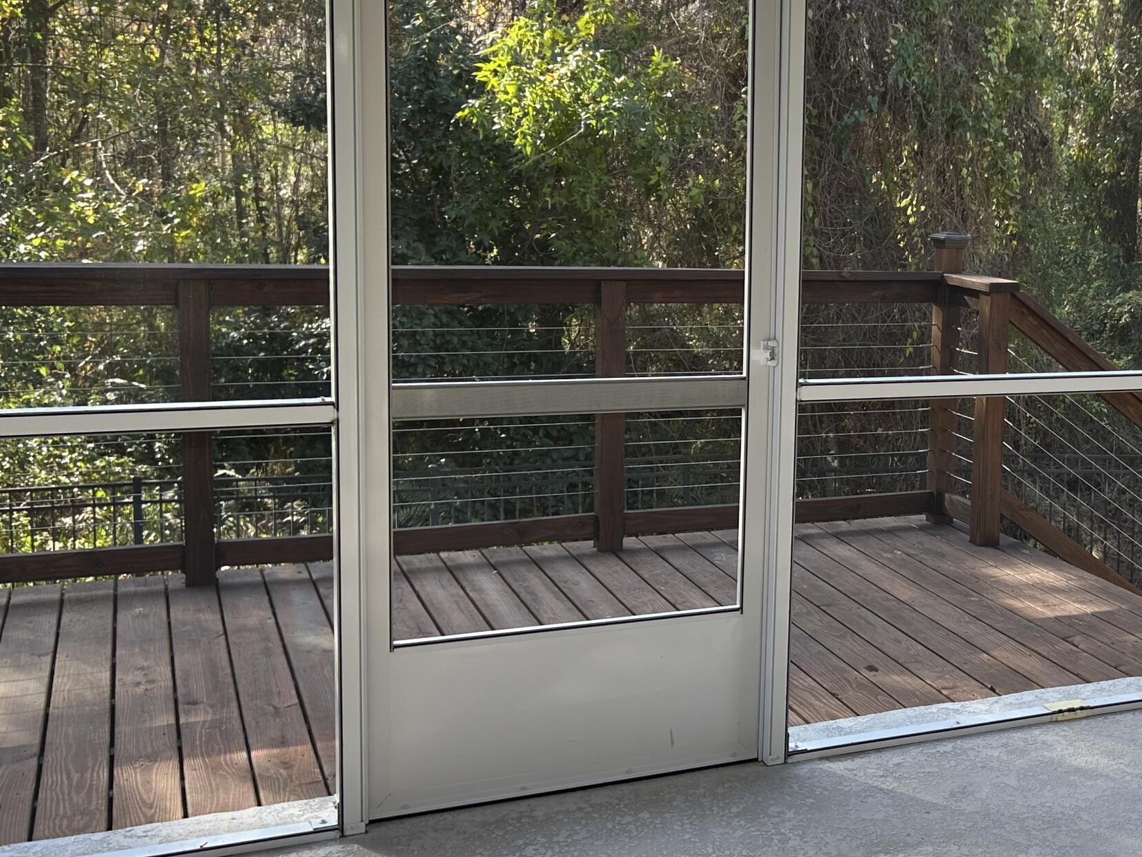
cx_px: 967
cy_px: 359
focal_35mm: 47
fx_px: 1551
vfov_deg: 30.8
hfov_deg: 38.4
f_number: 1.5
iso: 40
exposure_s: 1/242
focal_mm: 5.7
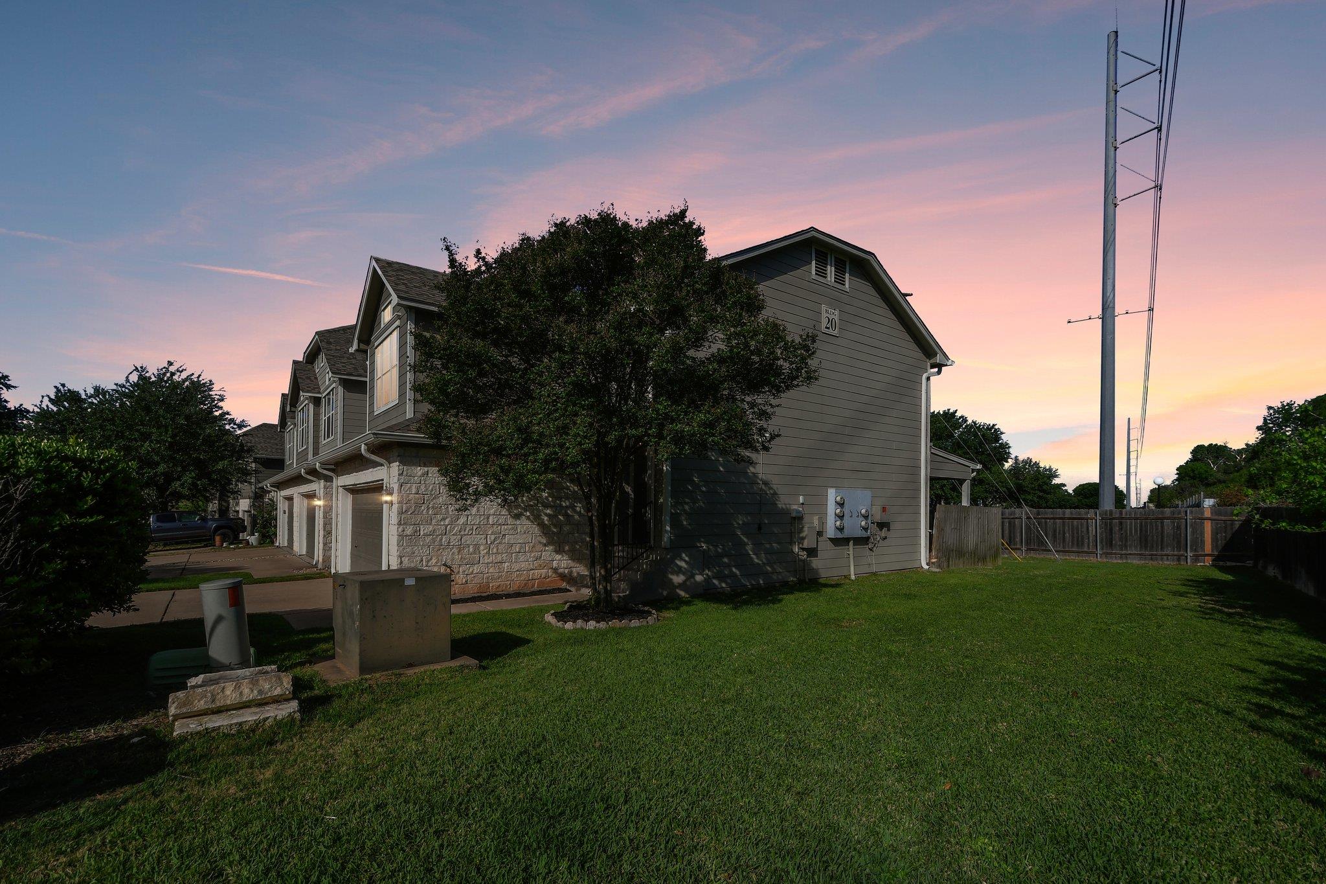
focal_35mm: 15
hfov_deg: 100.4
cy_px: 442
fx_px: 552
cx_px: 663
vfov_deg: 77.3
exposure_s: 1/1600
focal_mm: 10
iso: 400
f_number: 8
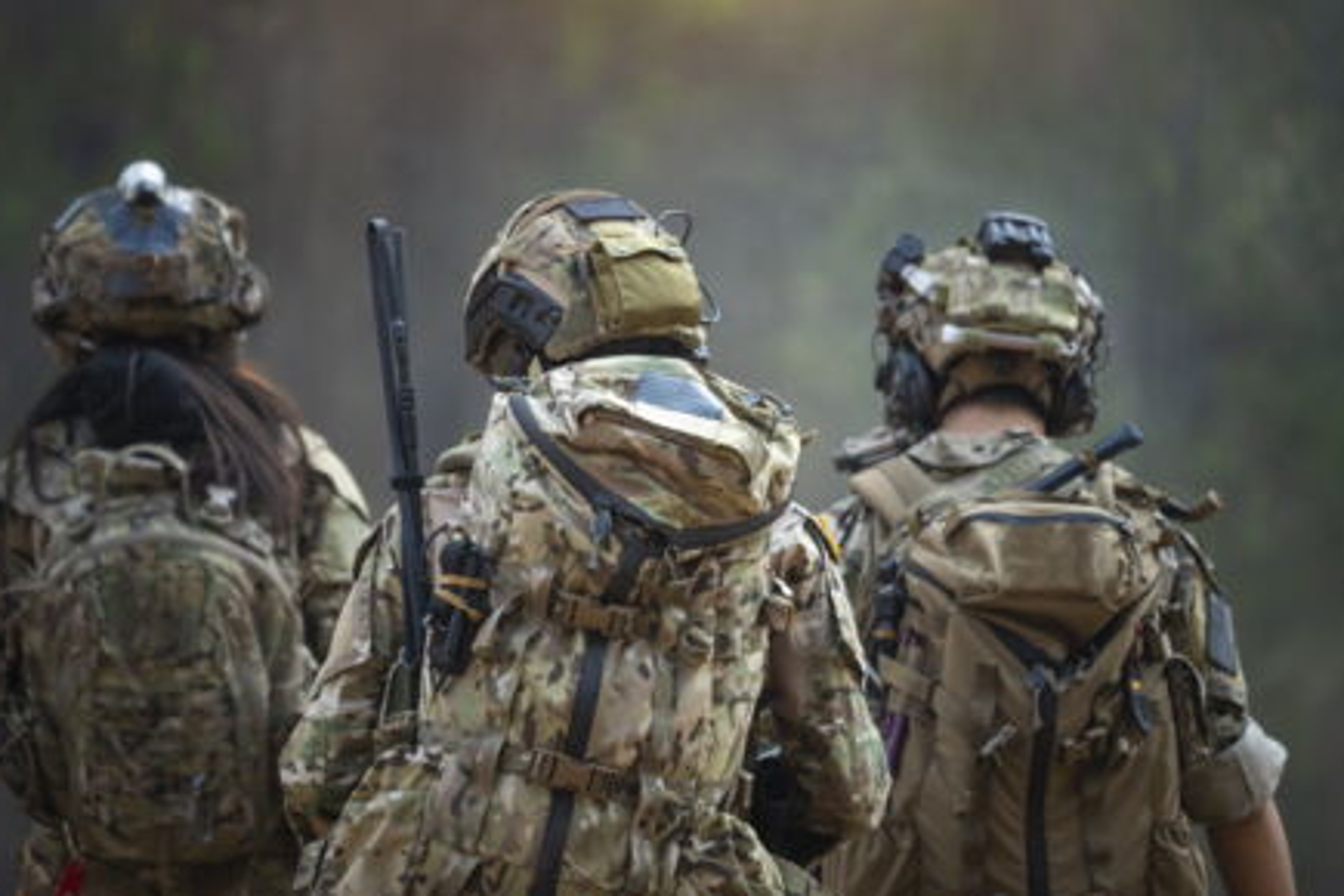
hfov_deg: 4.7
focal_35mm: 441
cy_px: 445
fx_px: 16463
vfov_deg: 3.1
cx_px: 649
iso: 500
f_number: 5.6
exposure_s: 1/500
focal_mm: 400
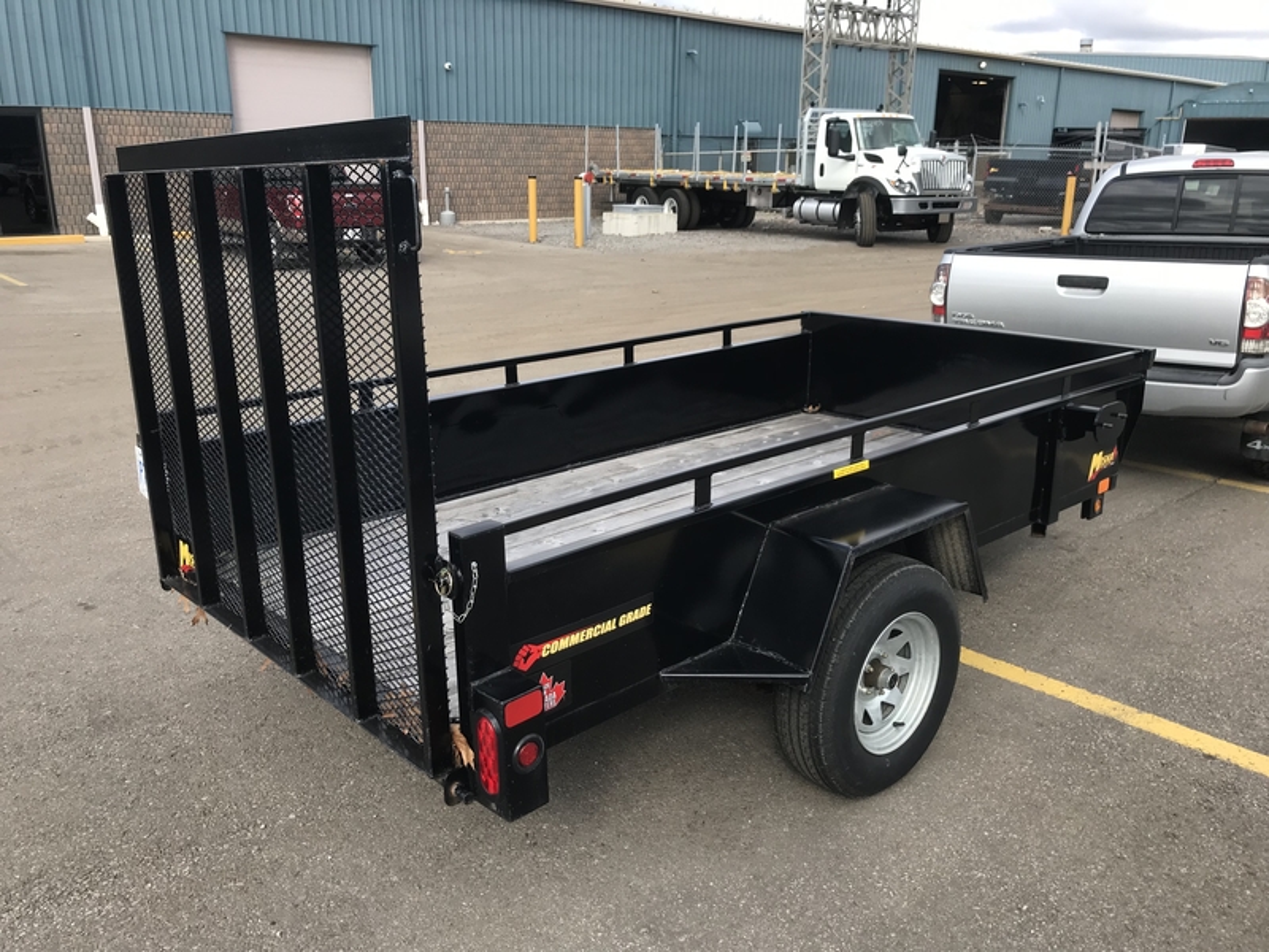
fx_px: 1026
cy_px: 476
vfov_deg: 49.7
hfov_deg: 63.4
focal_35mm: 28
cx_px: 634
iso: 20
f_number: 1.8
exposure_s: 1/643
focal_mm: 3.99
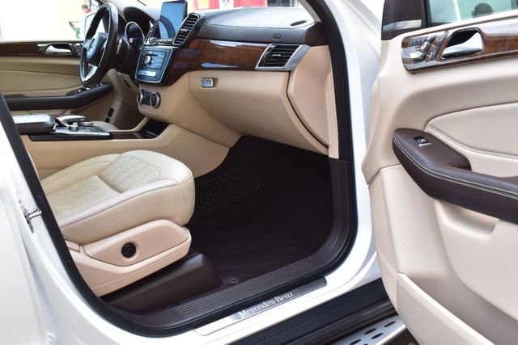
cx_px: 259
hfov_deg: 53.1
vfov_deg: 36.9
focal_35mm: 36
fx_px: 518
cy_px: 172
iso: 400
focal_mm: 24
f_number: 9
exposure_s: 1/80
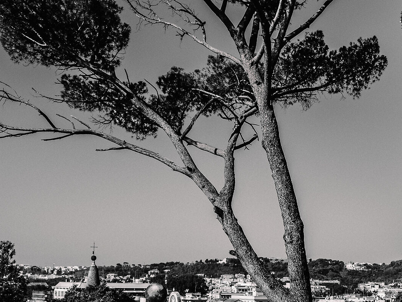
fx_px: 685
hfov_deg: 31.3
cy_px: 217
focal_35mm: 59
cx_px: 358
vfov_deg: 24.6
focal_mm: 18
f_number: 10
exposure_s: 1/250
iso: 100
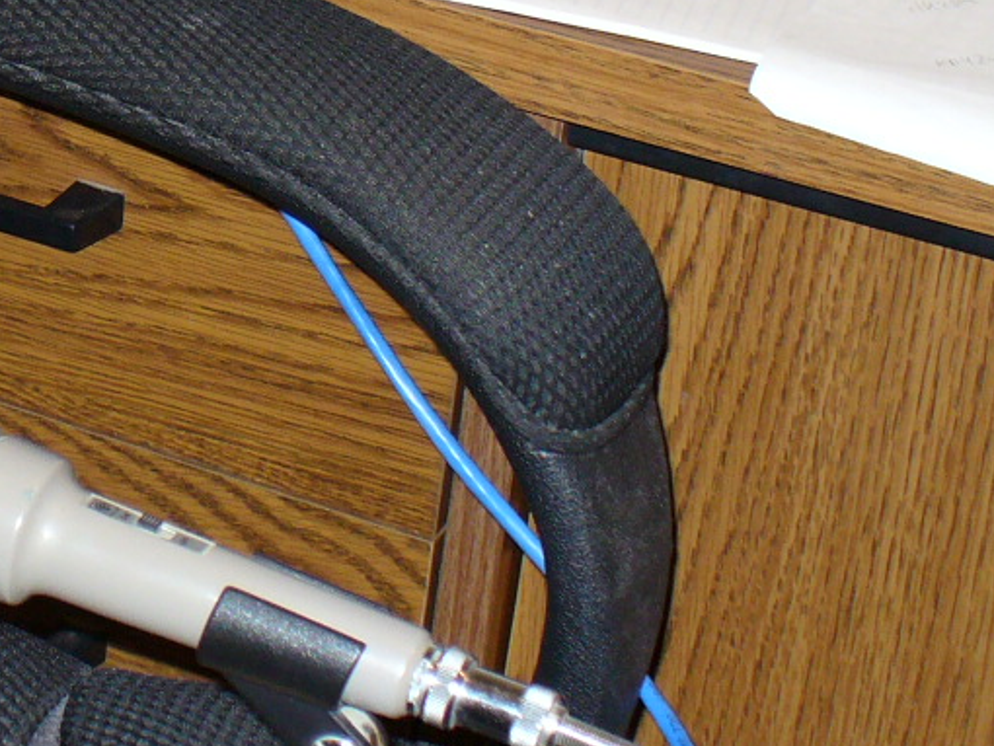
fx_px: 3333
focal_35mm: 116
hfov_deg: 16.6
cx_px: 27
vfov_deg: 12.7
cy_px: 119
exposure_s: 1/30
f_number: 2.8
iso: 100
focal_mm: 6.1
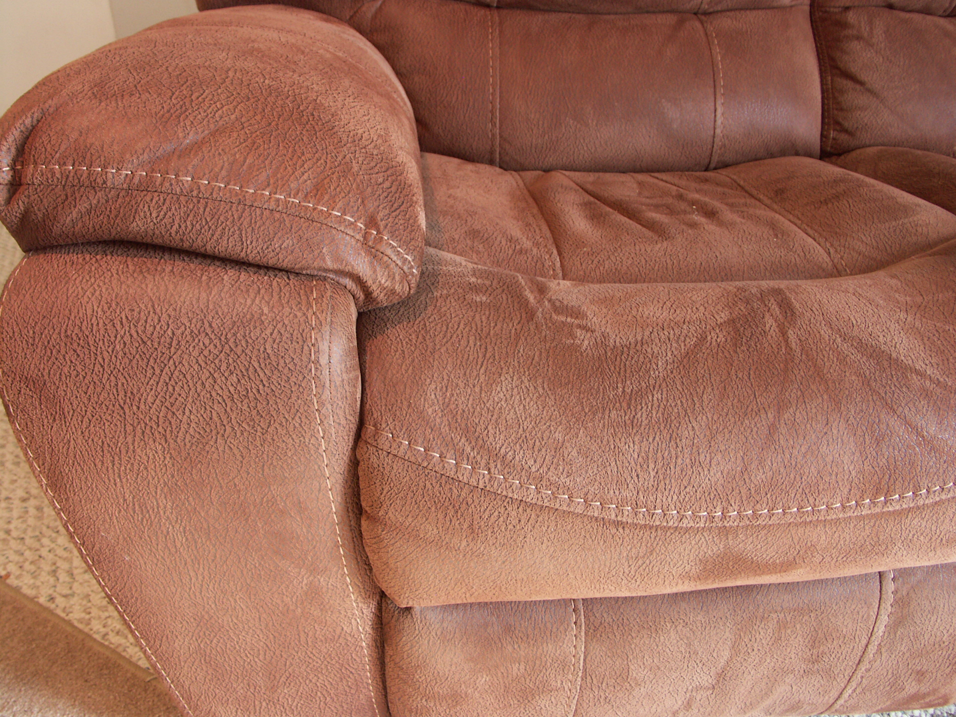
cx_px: 478
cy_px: 358
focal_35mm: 28
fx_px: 773
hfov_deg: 63.4
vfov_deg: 49.7
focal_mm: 7.2
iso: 100
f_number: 2.8
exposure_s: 1/15
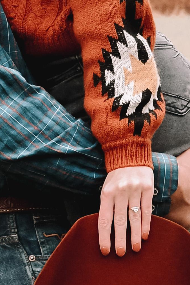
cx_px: 91
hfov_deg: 4.8
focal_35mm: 286
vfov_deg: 7.2
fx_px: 2263
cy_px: 81
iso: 1250
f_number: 5
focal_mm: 35
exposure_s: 1/400
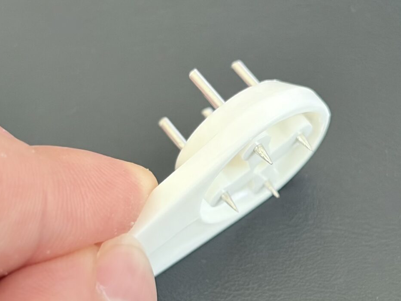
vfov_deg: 25.7
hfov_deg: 33.8
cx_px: 207
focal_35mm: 57
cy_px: 164
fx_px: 660
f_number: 1.6
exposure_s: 1/40
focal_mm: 5.96
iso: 200
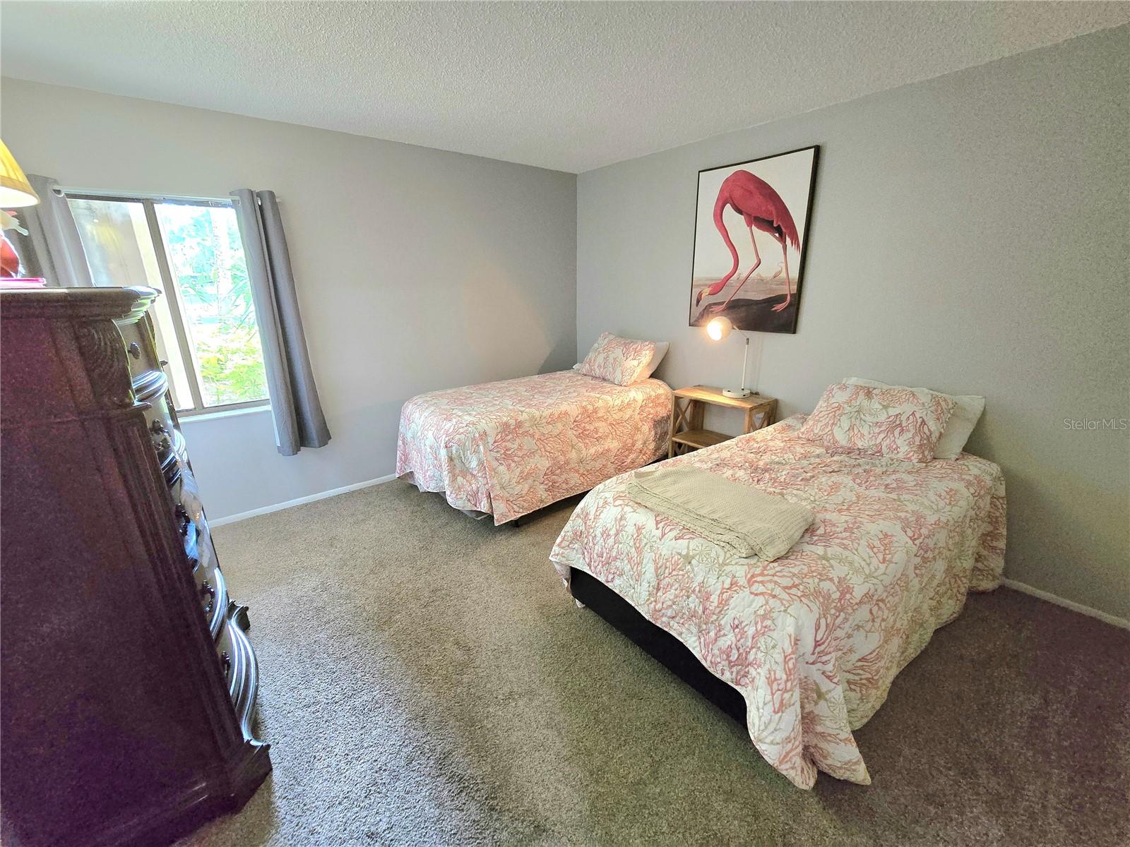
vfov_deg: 89.9
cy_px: 424
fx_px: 424
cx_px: 565
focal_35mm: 13
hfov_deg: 106.2
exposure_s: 1/60.2
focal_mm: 2.2
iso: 1000
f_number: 2.2
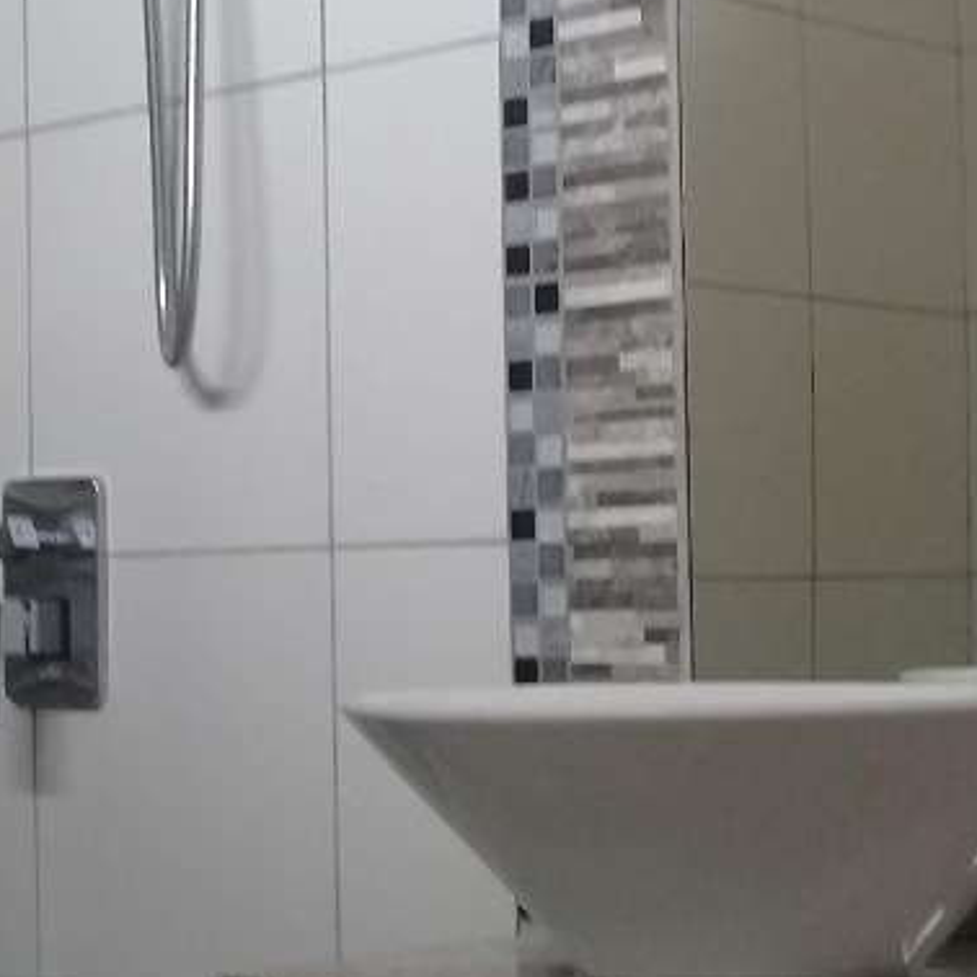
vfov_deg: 19.9
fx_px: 2778
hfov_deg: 19.9
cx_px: 352
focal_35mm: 87
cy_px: 517
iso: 125
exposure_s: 1/33
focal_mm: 3.3
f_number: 2.2
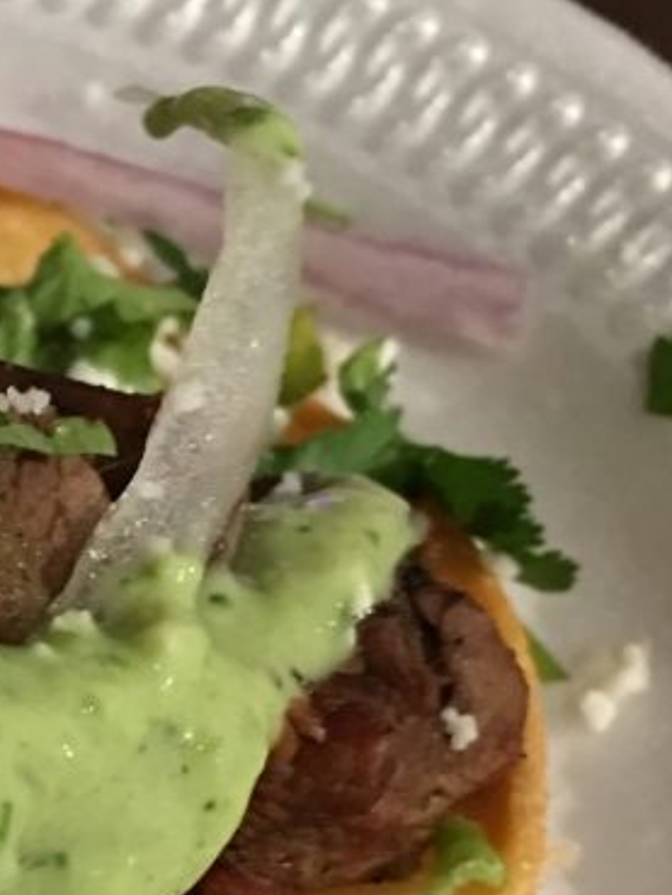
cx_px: -409
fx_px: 2768
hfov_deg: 12.9
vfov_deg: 18.0
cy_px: 833
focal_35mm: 107
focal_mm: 4.15
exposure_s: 1/15
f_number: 2.2
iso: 100
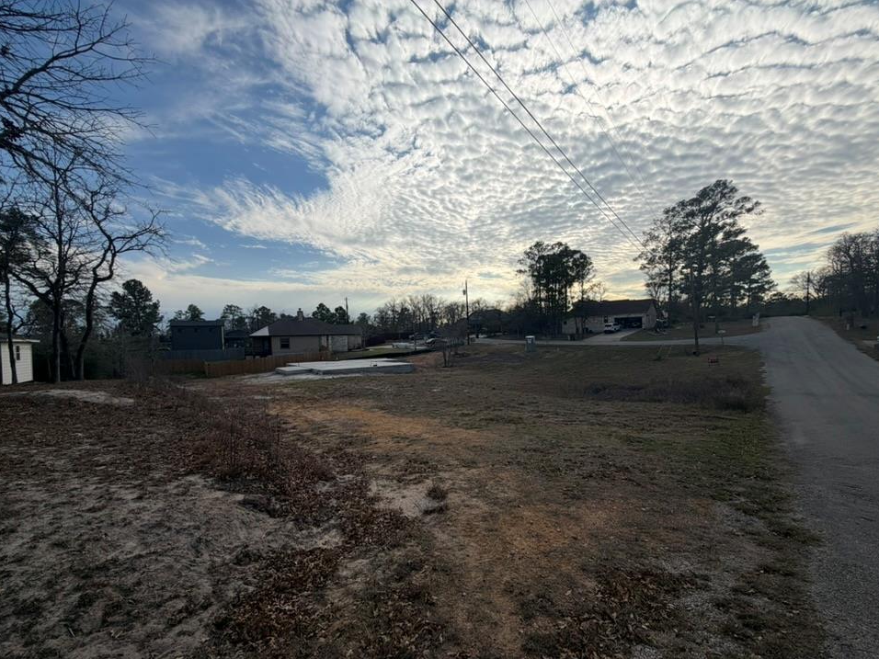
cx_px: 451
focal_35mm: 15
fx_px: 381
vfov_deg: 81.6
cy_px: 352
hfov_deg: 98.2
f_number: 2.2
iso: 20
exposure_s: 1/1312
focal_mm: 2.22
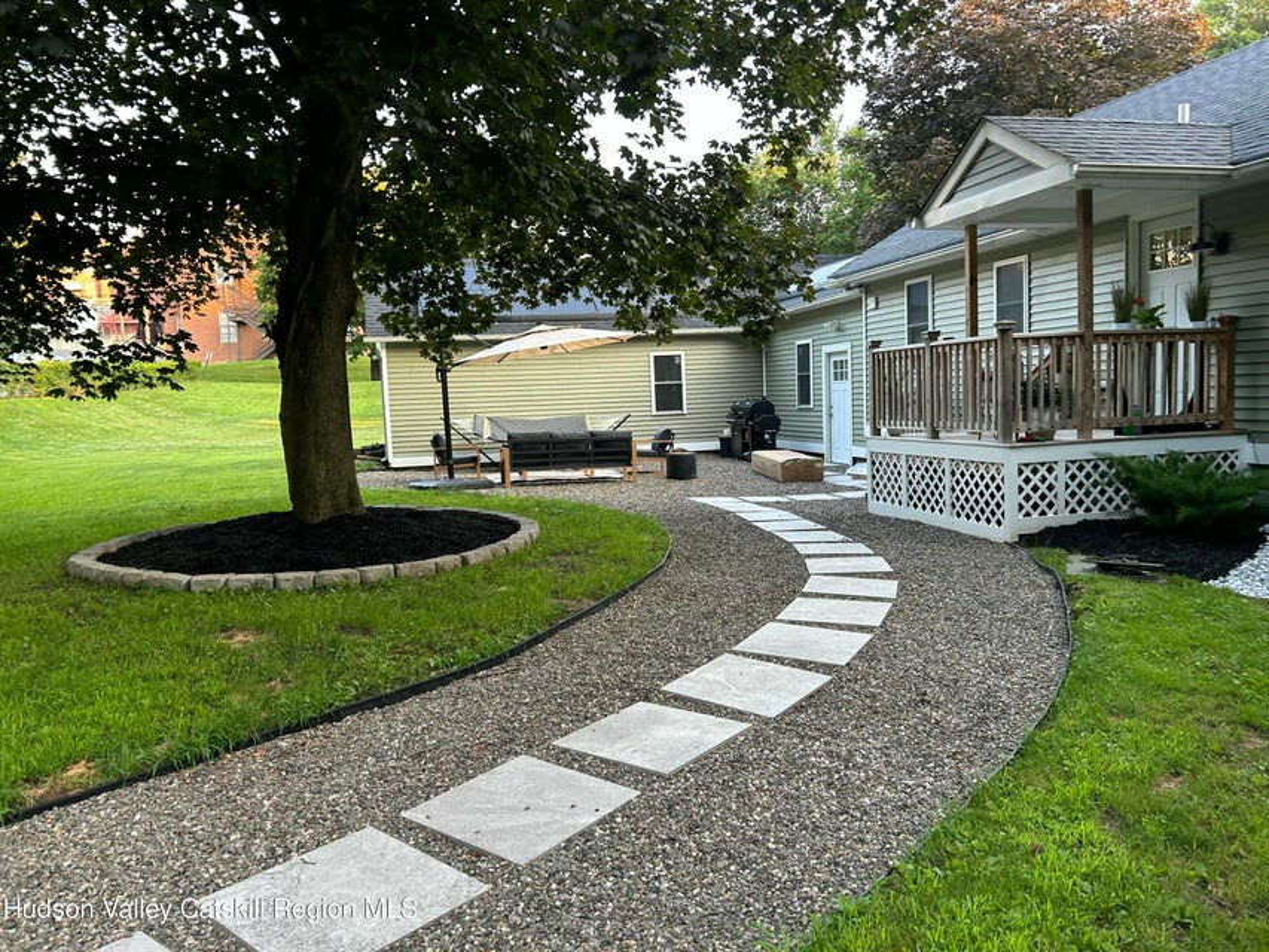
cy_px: 476
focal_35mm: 26
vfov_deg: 53.1
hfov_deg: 67.3
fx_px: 953
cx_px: 634
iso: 80
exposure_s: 1/121
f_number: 1.5
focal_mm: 5.7
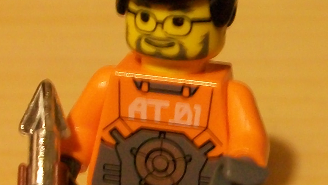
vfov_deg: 11.2
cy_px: 181
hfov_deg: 20.0
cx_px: 198
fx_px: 931
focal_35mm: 107
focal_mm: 5.7
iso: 160
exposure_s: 1/8
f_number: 2.8
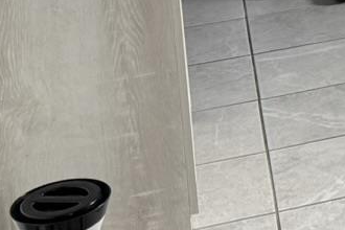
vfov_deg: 8.1
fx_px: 1485
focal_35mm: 155
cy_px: -355
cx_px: 799
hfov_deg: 11.3
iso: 200
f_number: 1.78
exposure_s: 1/229
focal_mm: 6.76
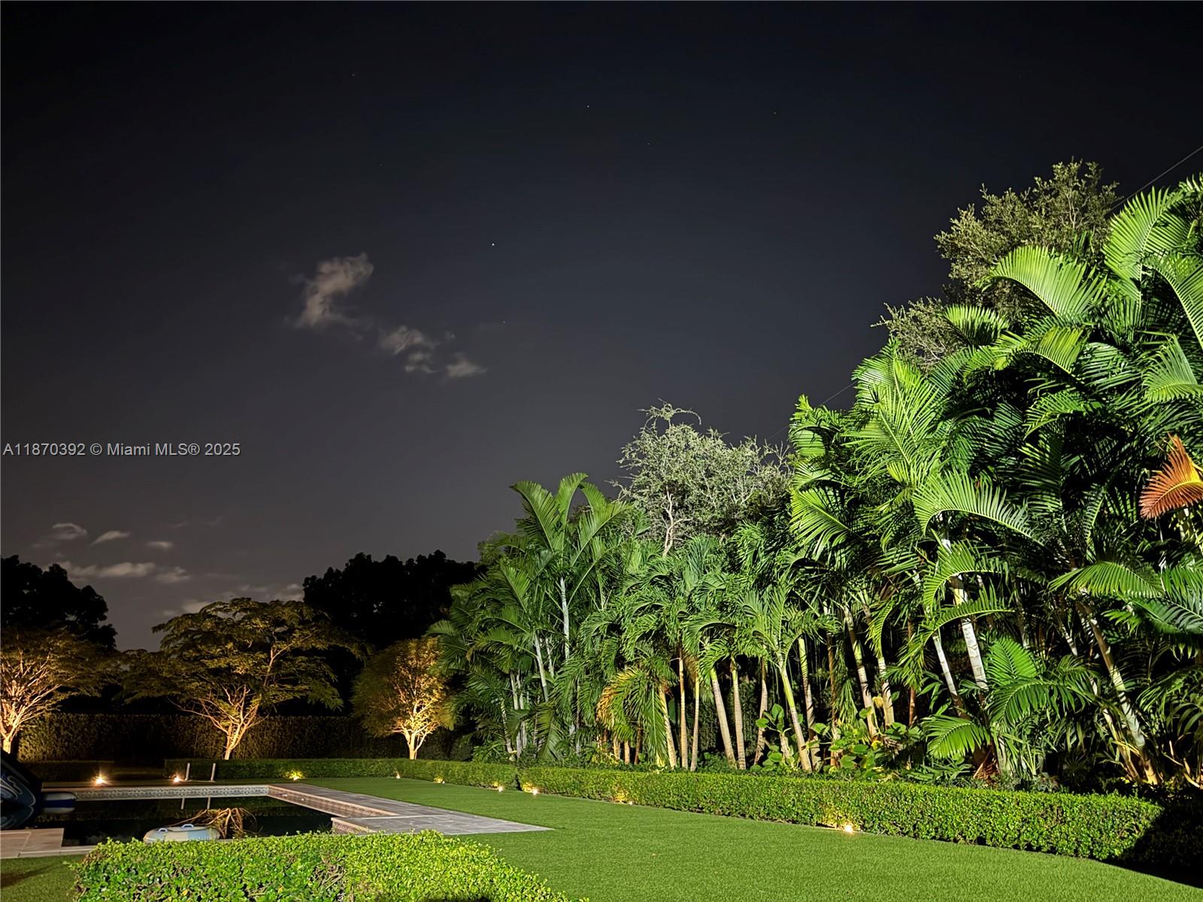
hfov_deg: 71.6
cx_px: 602
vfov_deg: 56.8
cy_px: 451
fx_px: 834
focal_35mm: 24
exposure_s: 1/9
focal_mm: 6.76
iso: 2500
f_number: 1.78
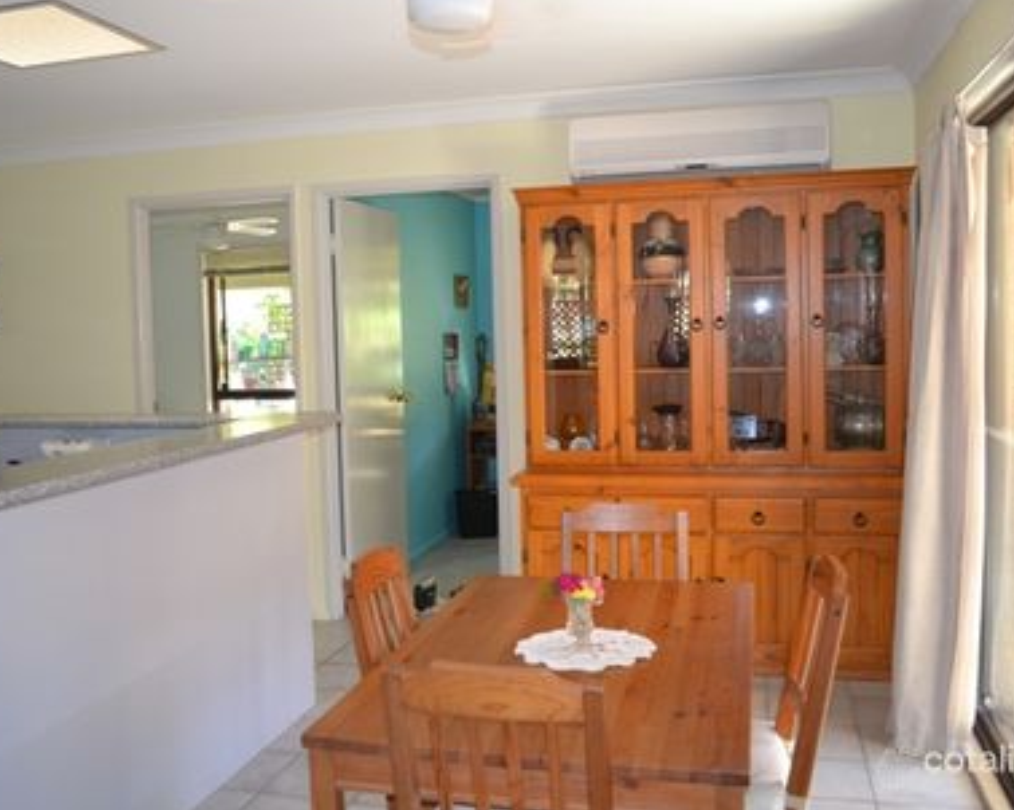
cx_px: 461
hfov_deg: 51.5
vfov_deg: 42.2
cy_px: 396
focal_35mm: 35
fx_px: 1050
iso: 800
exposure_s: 1/60
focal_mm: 20
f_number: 3.8
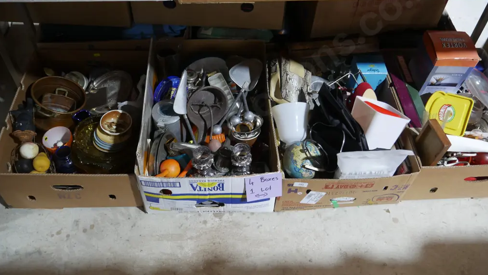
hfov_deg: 62.6
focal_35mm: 31
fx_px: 401
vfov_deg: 37.7
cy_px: 117
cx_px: 247
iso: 800
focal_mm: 14
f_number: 3.5
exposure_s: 1/60
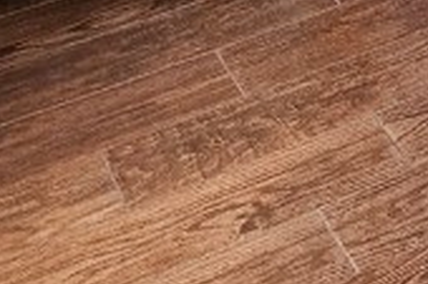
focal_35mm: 144
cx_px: 977
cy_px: -626
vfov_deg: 7.9
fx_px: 1710
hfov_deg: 11.9
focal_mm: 5.4
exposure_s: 1/120
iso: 400
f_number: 1.8
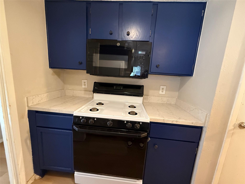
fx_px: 99
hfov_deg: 102.1
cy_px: 92
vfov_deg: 85.7
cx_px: 122
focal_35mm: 14
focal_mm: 2.22
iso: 640
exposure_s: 1/60
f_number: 2.2
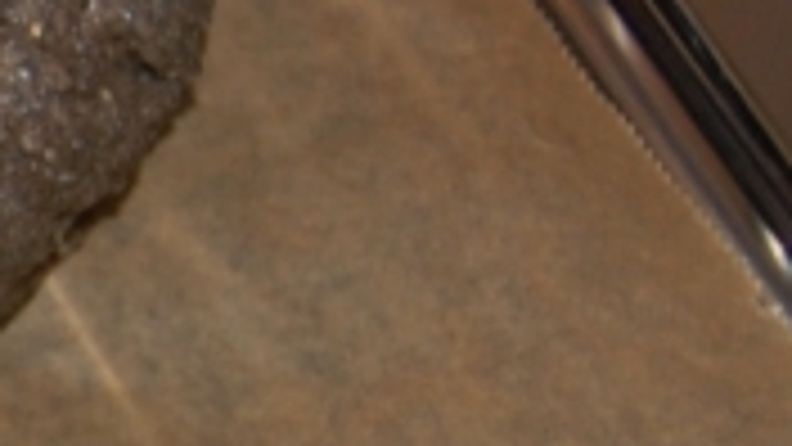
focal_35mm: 225
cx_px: -914
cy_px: 487
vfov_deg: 5.4
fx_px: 4725
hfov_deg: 8.9
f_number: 4.2
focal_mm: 28
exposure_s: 1/60
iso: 400
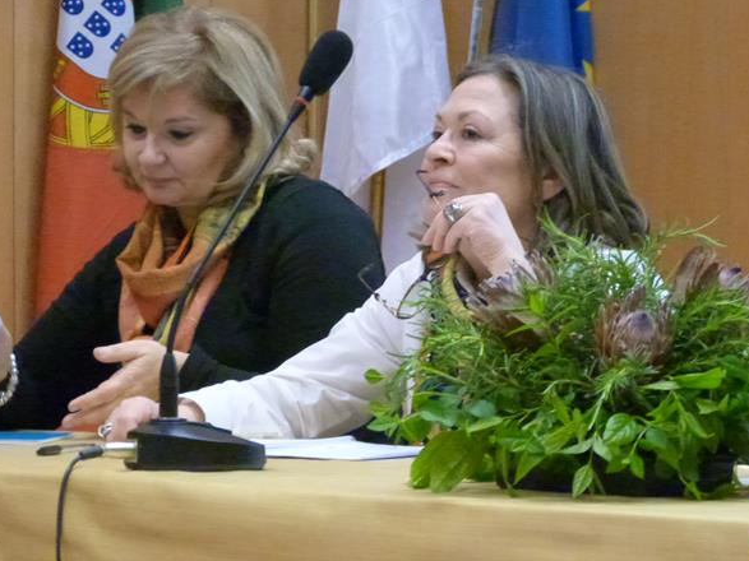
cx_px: 380
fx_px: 4932
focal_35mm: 228
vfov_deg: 6.5
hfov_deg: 8.7
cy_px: 258
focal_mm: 37.7
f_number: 3.9
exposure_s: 1/30
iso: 1600
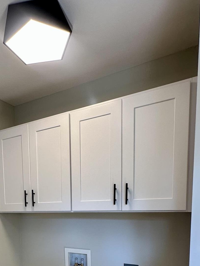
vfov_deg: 53.9
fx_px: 231
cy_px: 229
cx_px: 42
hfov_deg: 44.7
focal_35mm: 30
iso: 64
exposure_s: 1/120
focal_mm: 2.22
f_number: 2.2
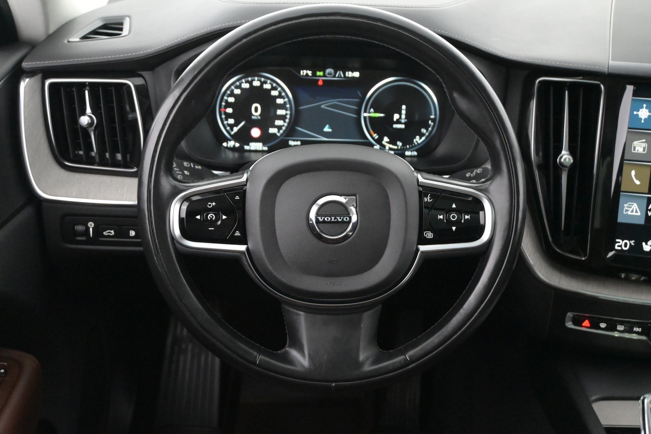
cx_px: 326
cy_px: 217
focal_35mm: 46
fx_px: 827
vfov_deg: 29.4
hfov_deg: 43.0
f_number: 4.8
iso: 8000
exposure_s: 1/50
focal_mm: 30.5
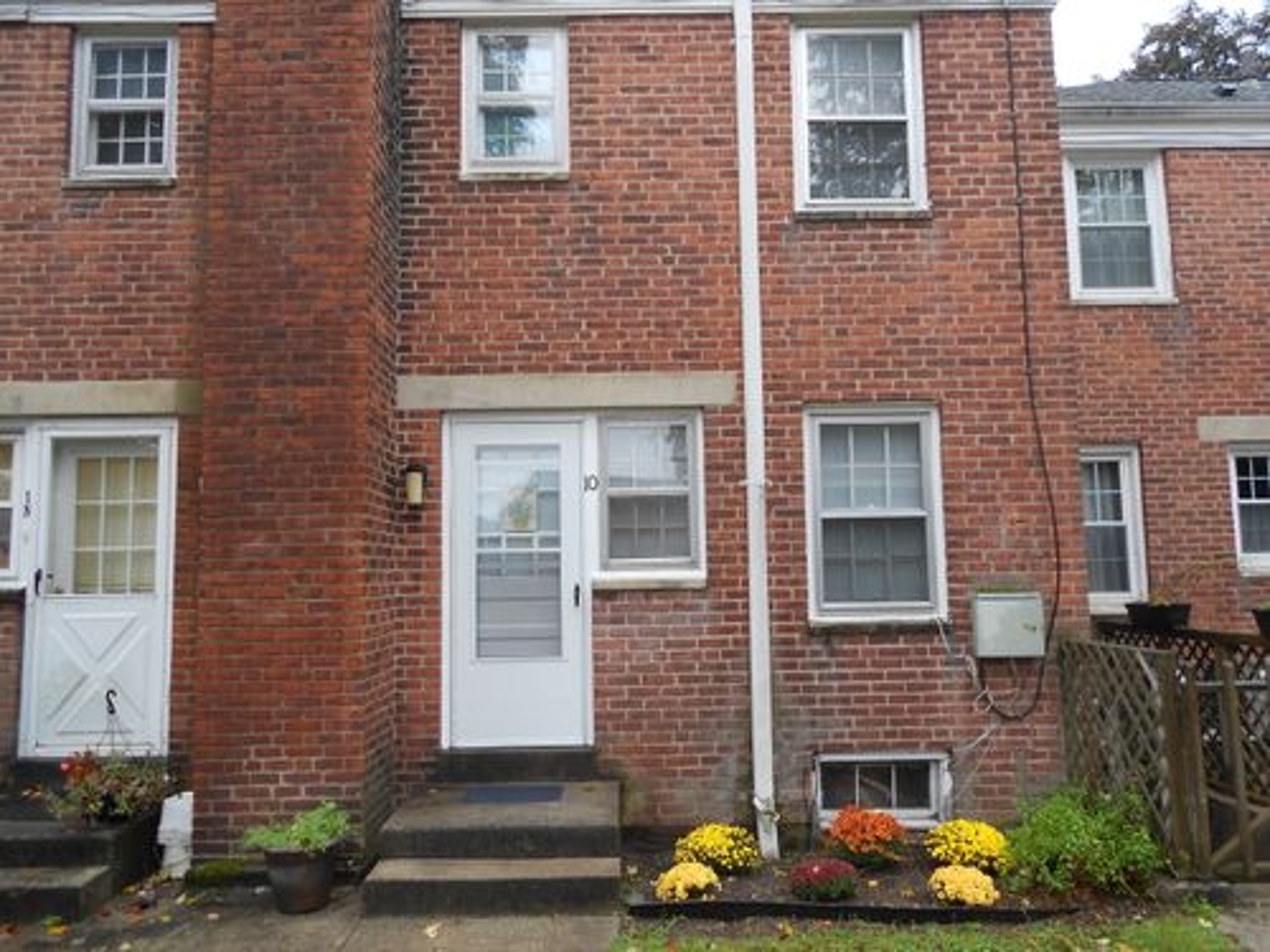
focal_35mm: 26
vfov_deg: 53.1
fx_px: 954
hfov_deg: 67.3
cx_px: 635
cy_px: 476
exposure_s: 1/30
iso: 80
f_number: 3.2
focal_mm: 4.6
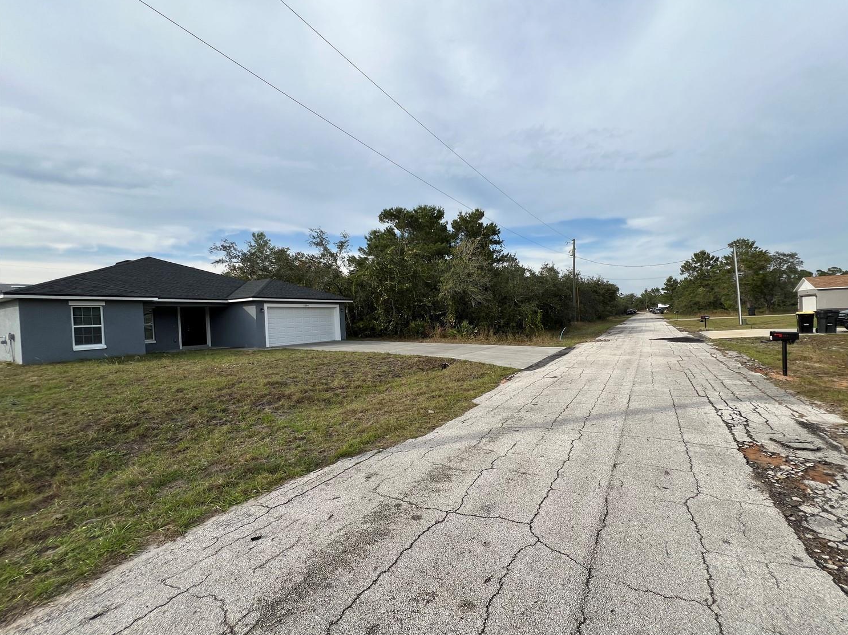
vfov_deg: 85.6
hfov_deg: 101.9
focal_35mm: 14
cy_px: 327
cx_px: 454
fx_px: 343
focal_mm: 1.57
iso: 32
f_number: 1.8
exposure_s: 1/951
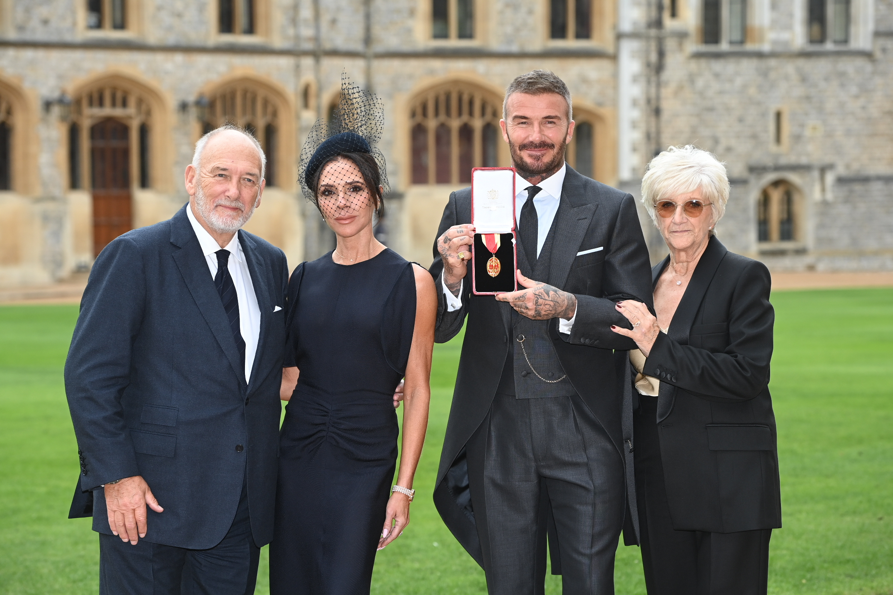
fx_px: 2877
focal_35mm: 116
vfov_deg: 11.8
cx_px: 446
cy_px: 298
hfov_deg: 17.6
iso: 800
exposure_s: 1/500
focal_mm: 116
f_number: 5.6
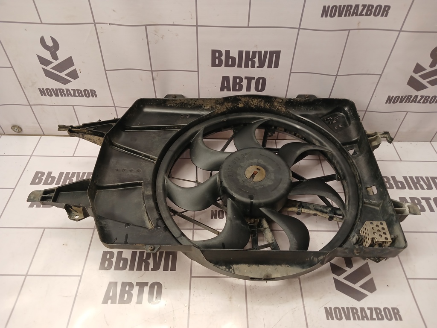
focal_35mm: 27
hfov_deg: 65.3
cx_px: 218
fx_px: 341
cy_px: 164
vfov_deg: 51.4
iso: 200
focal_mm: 4
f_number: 1.8
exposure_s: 1/50
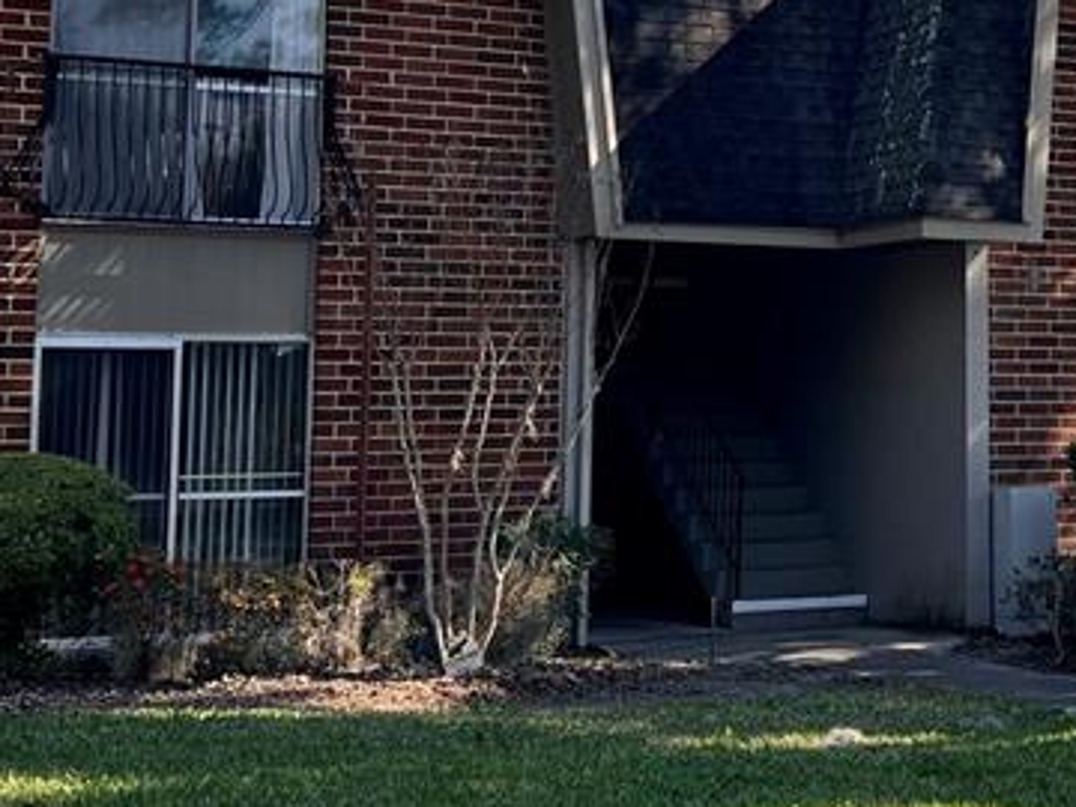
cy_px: 117
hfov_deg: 25.4
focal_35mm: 74
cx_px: 998
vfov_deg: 19.6
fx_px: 2300
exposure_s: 1/1575
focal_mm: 5.7
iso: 50
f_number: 1.5
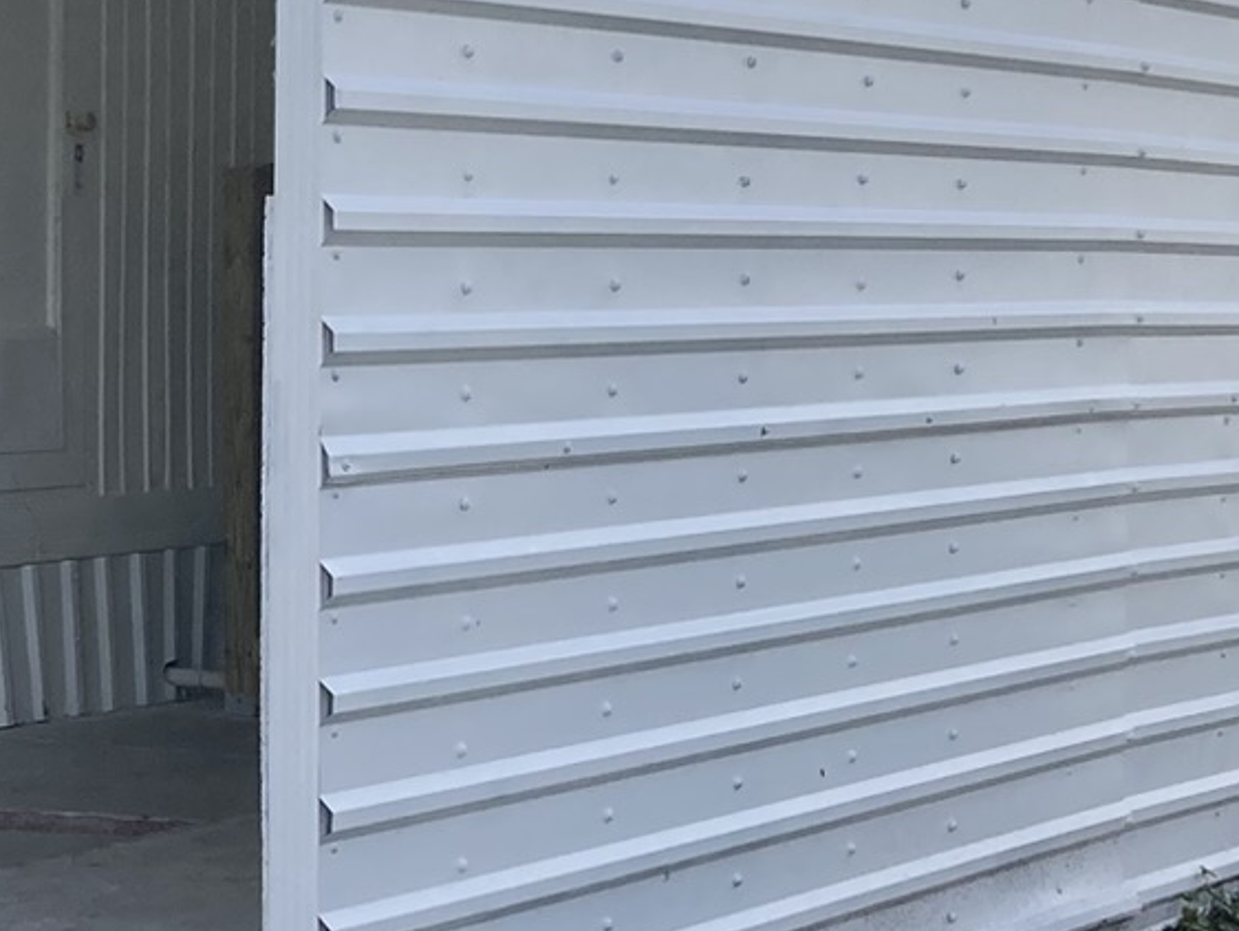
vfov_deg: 14.5
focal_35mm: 102
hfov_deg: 18.6
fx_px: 3652
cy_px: 481
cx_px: -79
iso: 20
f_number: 1.8
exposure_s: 1/1230
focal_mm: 3.99
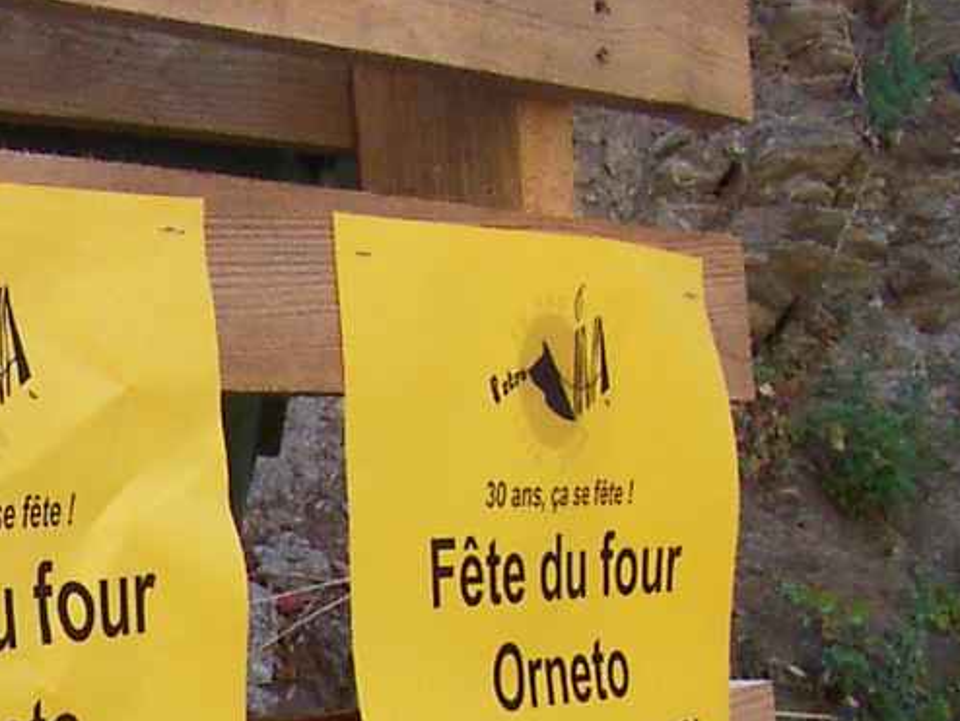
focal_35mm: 124
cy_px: 1168
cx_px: -181
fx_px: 3441
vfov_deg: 11.3
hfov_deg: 15.3
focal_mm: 5.6
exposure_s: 1/180
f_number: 5.6
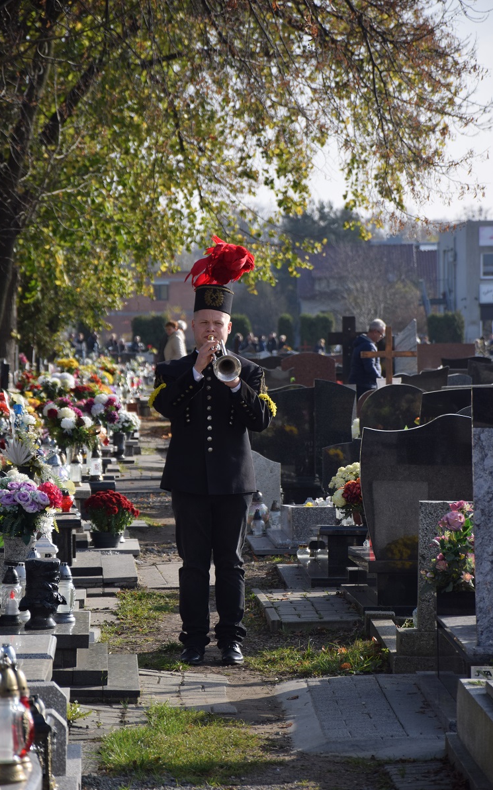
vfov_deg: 13.0
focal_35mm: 162
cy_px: 397
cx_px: 247
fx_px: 3474
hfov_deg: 8.1
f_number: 6.3
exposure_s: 1/640
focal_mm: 105
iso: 200
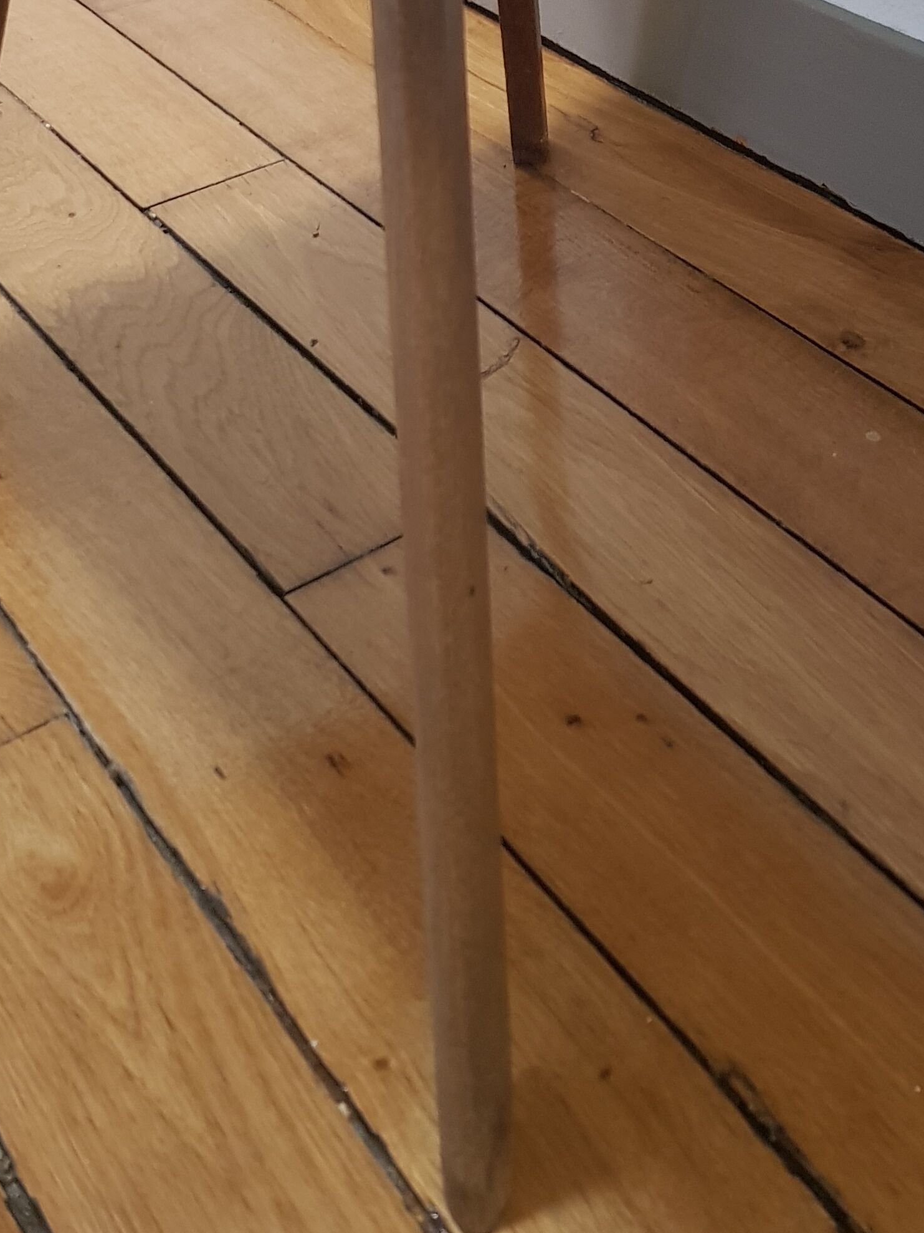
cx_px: 514
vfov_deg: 34.2
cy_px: 130
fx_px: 1887
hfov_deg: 27.5
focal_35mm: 53
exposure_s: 1/17
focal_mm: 4.2
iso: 200
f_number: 1.7
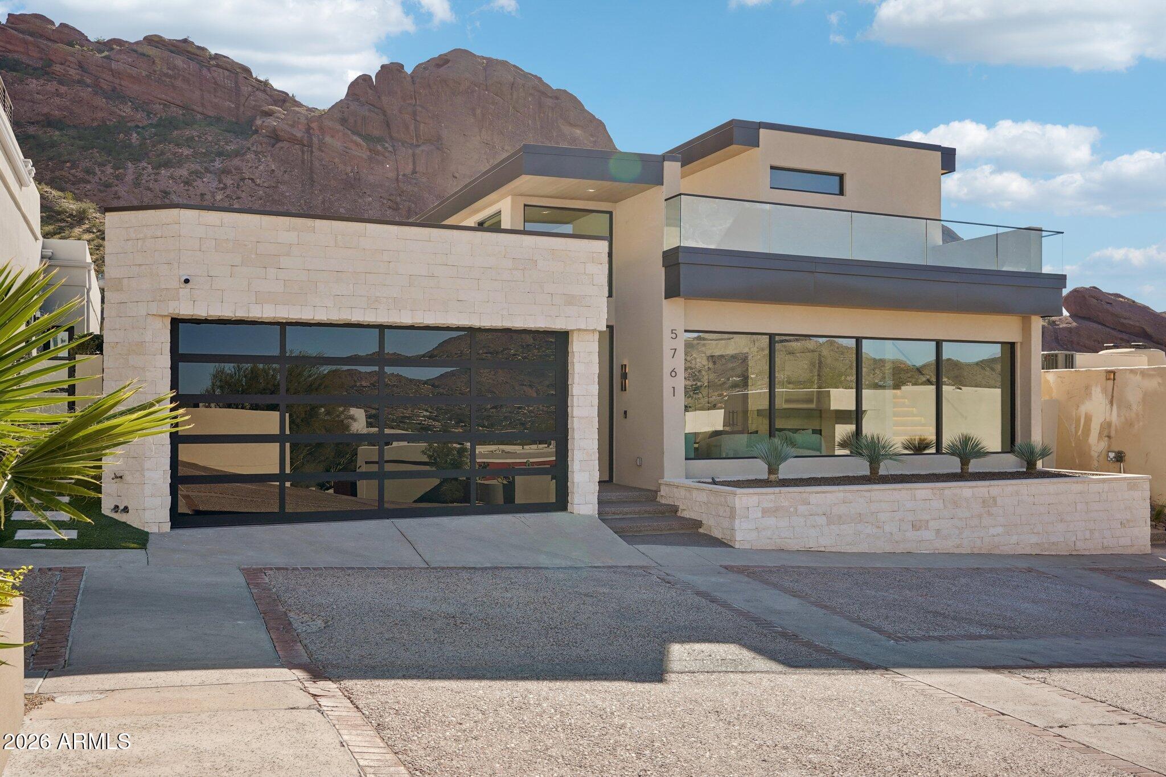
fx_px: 988
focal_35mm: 30
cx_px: 583
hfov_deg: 61.1
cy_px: 388
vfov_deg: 43.0
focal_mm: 30.5
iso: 400
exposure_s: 1/500
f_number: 8
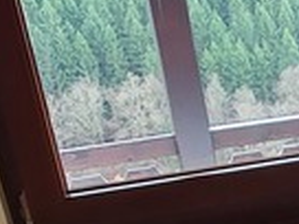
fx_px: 846
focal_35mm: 98
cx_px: 418
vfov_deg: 14.1
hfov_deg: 18.3
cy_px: 345
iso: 100
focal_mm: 1.8
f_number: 2.2
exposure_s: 1/50
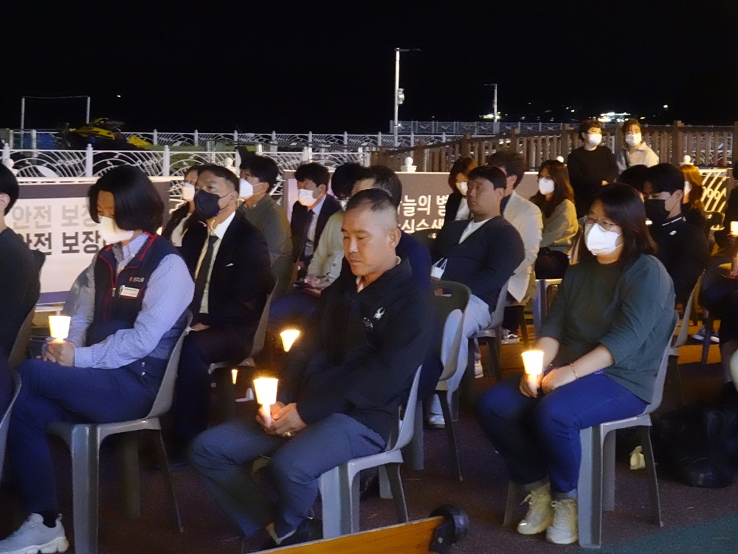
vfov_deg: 18.4
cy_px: 277
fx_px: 1706
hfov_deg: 24.4
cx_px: 369
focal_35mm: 80
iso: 3200
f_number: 5
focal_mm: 12.66
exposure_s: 1/10
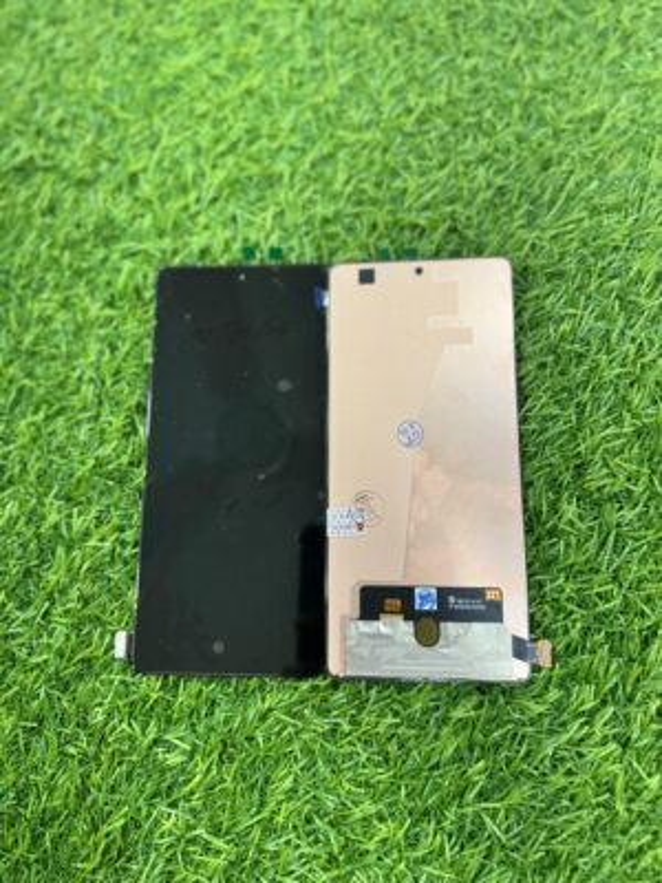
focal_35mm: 24
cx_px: 331
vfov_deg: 71.6
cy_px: 442
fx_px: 612
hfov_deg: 56.8
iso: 200
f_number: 1.78
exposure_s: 1/100
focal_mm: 6.76
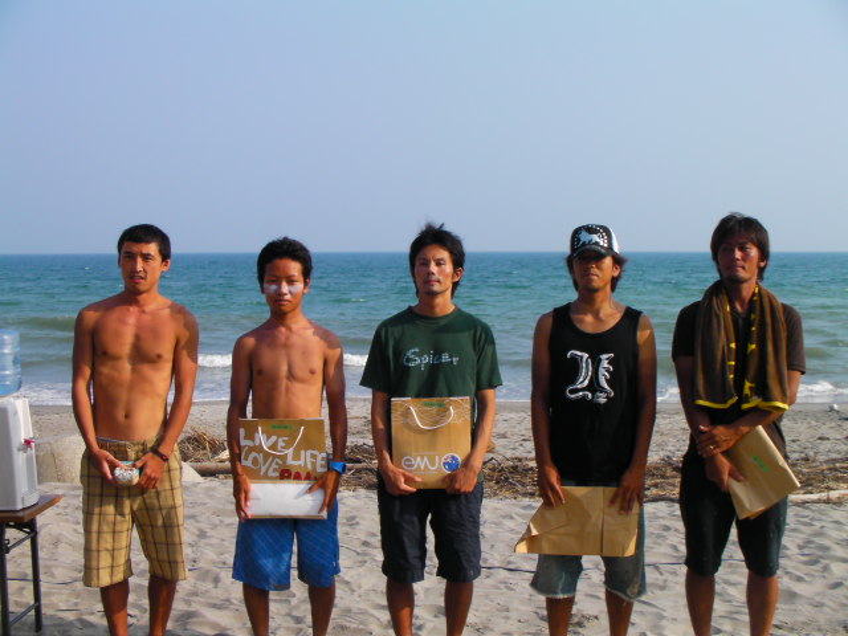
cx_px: 424
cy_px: 318
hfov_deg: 33.8
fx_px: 1396
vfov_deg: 25.7
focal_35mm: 57
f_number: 4.1
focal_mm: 9.5
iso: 50
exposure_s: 1/340
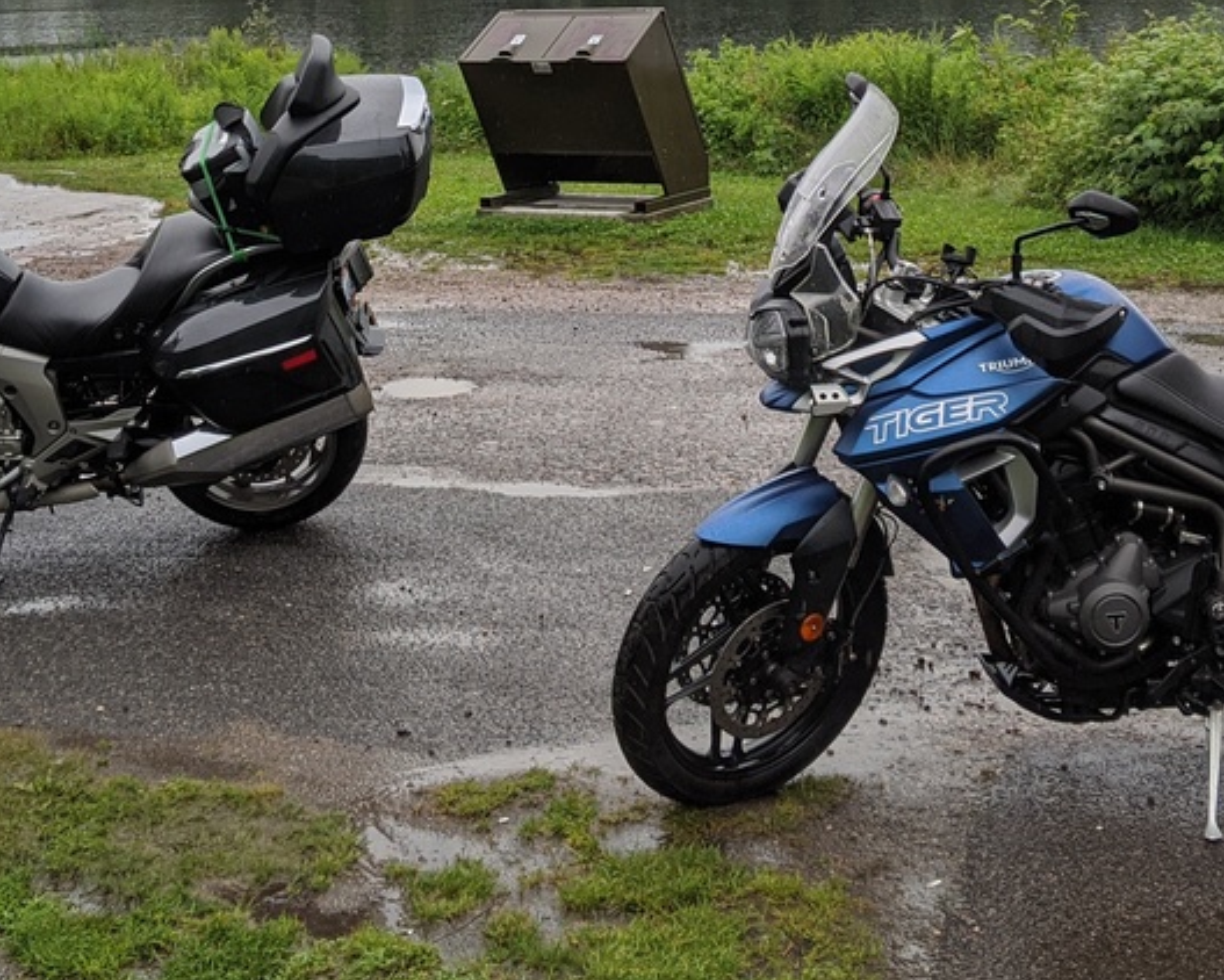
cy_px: -5
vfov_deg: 24.2
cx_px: 543
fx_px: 2174
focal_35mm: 60
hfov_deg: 31.4
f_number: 1.8
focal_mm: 4.44
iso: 65
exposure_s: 1/870
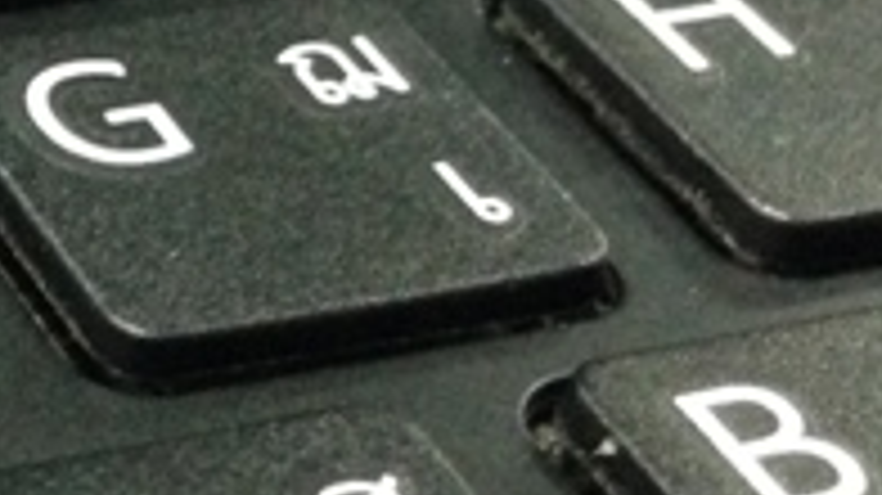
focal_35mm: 147
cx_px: -873
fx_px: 3436
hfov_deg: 12.8
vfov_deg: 8.2
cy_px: 189
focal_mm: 4.12
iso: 320
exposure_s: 1/15
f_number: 2.4
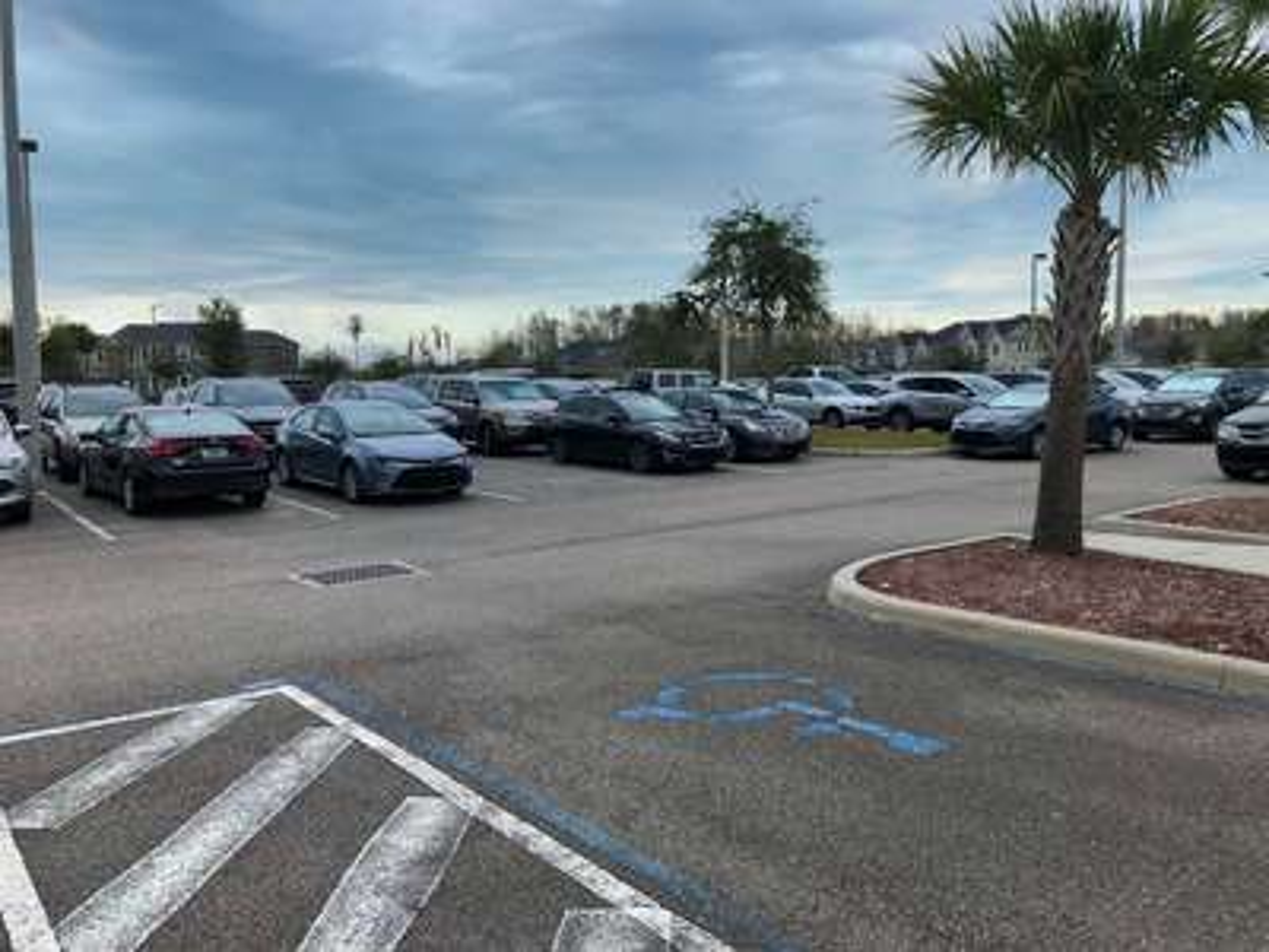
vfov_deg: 49.7
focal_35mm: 28
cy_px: 476
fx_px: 1026
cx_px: 634
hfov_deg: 63.4
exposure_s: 1/827
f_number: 1.8
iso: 20
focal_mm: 4
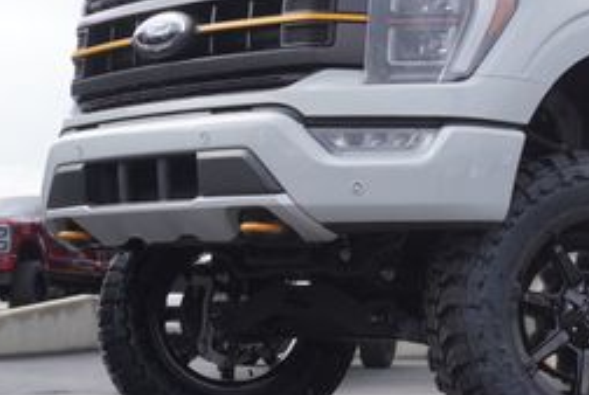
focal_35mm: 99
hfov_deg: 19.7
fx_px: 1623
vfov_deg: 13.8
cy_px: 61
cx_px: 652
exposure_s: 1/160
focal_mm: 26
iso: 100
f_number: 8
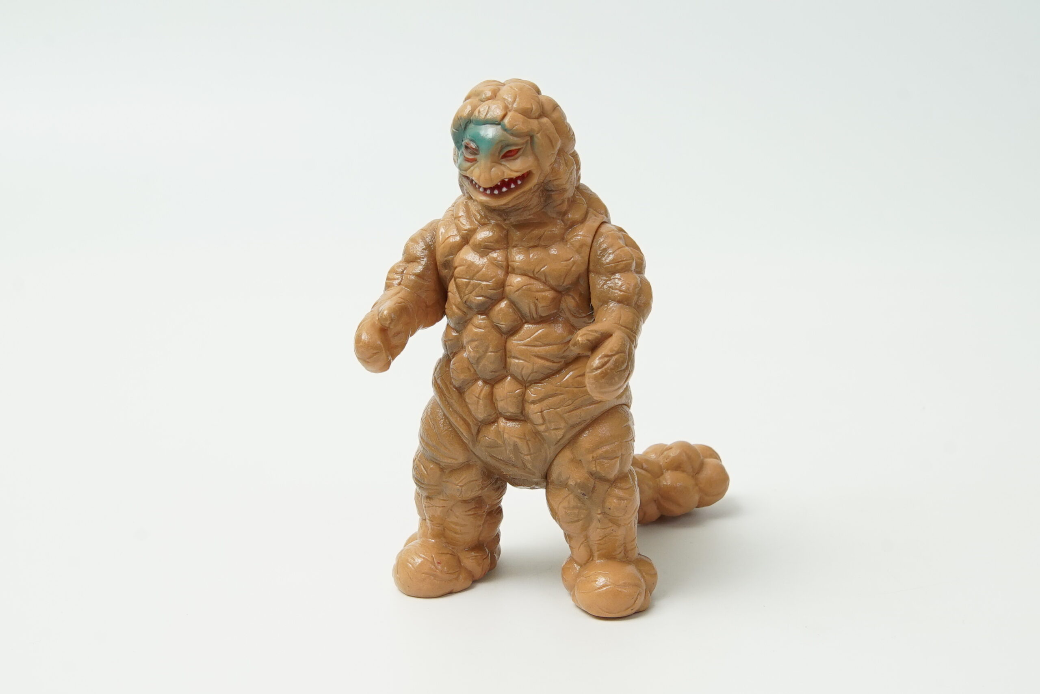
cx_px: 520
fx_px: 1734
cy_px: 347
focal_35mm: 60
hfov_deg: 33.4
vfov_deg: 22.6
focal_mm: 40
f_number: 10
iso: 1000
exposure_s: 1/20
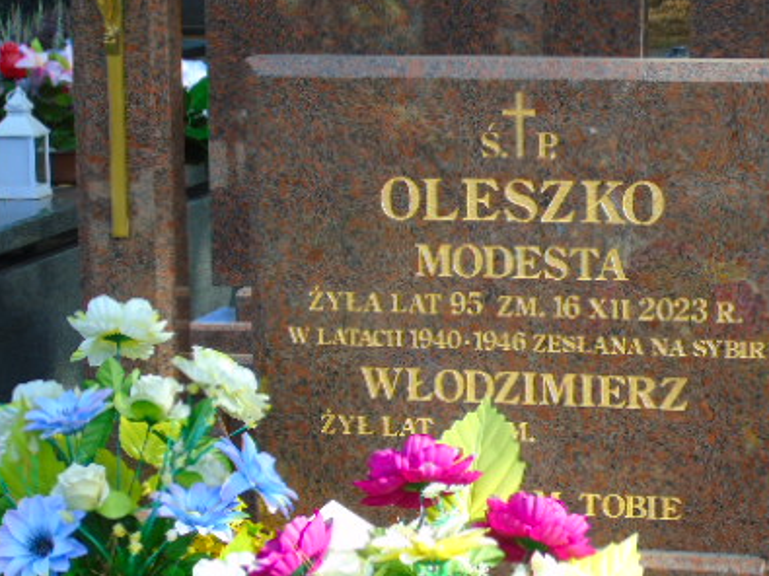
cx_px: 479
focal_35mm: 115
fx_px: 2554
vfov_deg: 12.9
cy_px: 358
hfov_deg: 17.1
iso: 80
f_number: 4.7
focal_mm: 13
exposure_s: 1/200
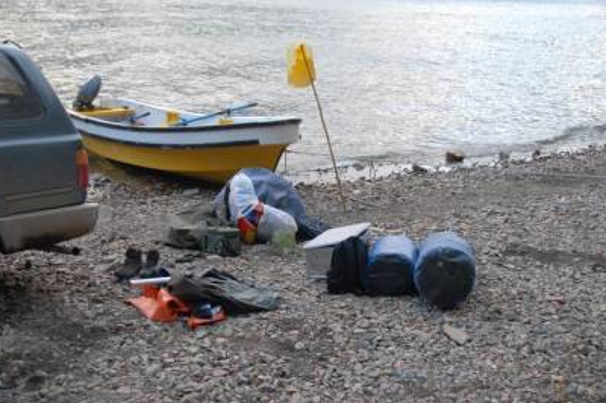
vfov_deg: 32.2
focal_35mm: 42
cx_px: 301
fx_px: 698
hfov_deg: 46.9
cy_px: 206
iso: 250
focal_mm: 27
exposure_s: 1/30
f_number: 4
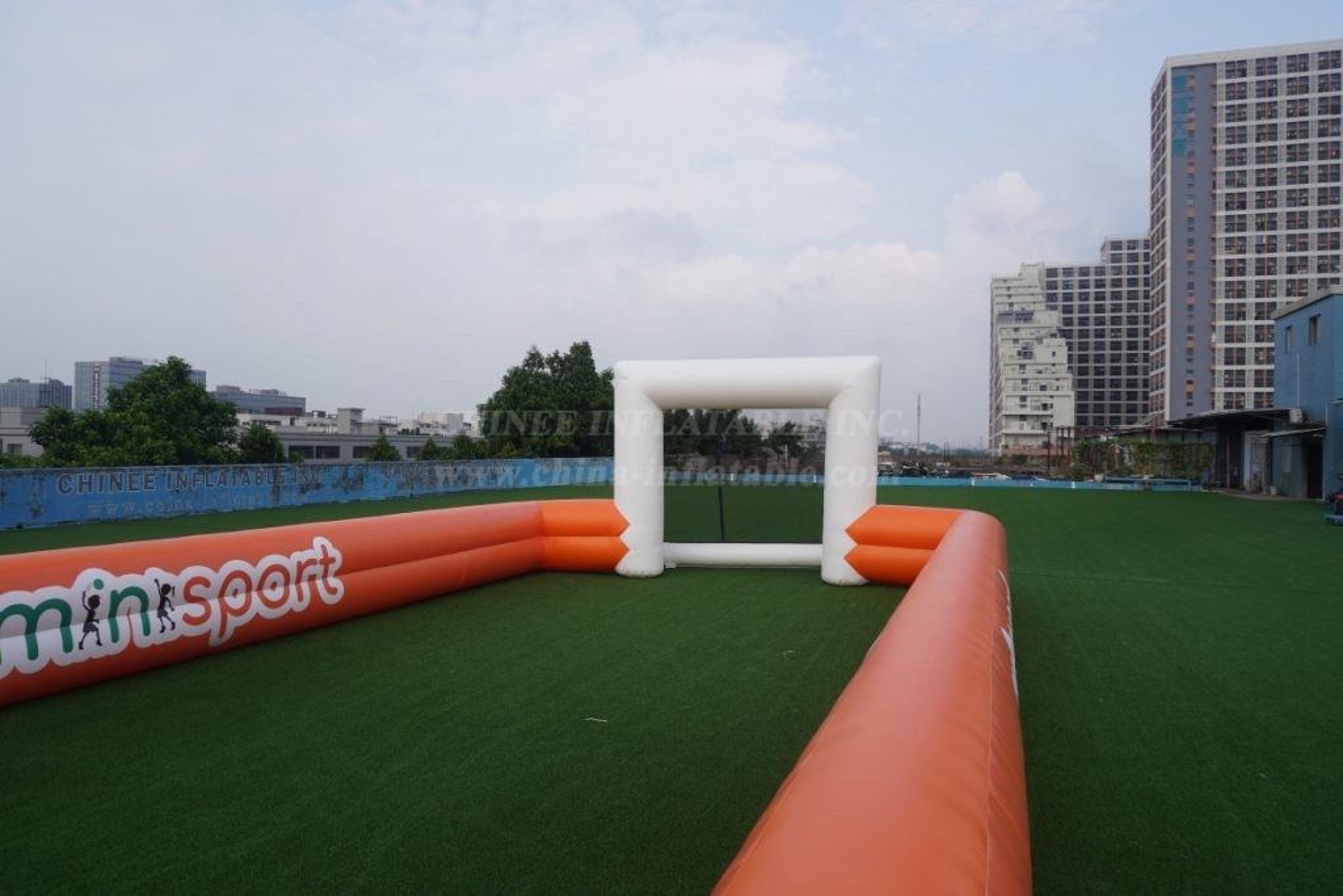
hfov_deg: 73.7
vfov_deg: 53.1
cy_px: 448
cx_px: 672
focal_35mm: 24
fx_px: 895
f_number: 5
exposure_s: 1/400
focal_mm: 16
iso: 100
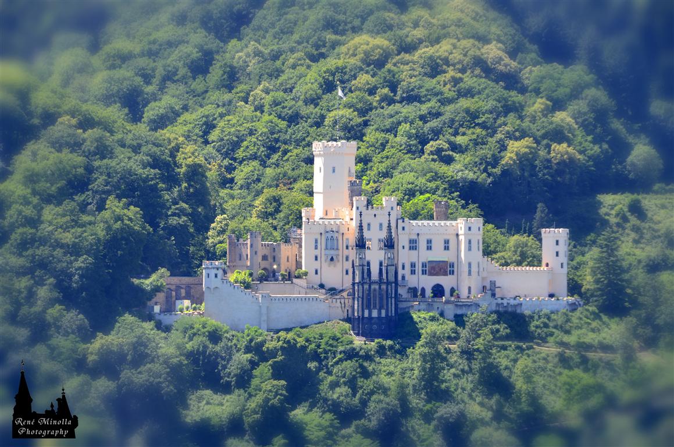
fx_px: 5606
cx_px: 337
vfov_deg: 4.6
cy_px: 224
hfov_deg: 6.9
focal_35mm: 300
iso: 200
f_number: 11
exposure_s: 1/100
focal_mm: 200
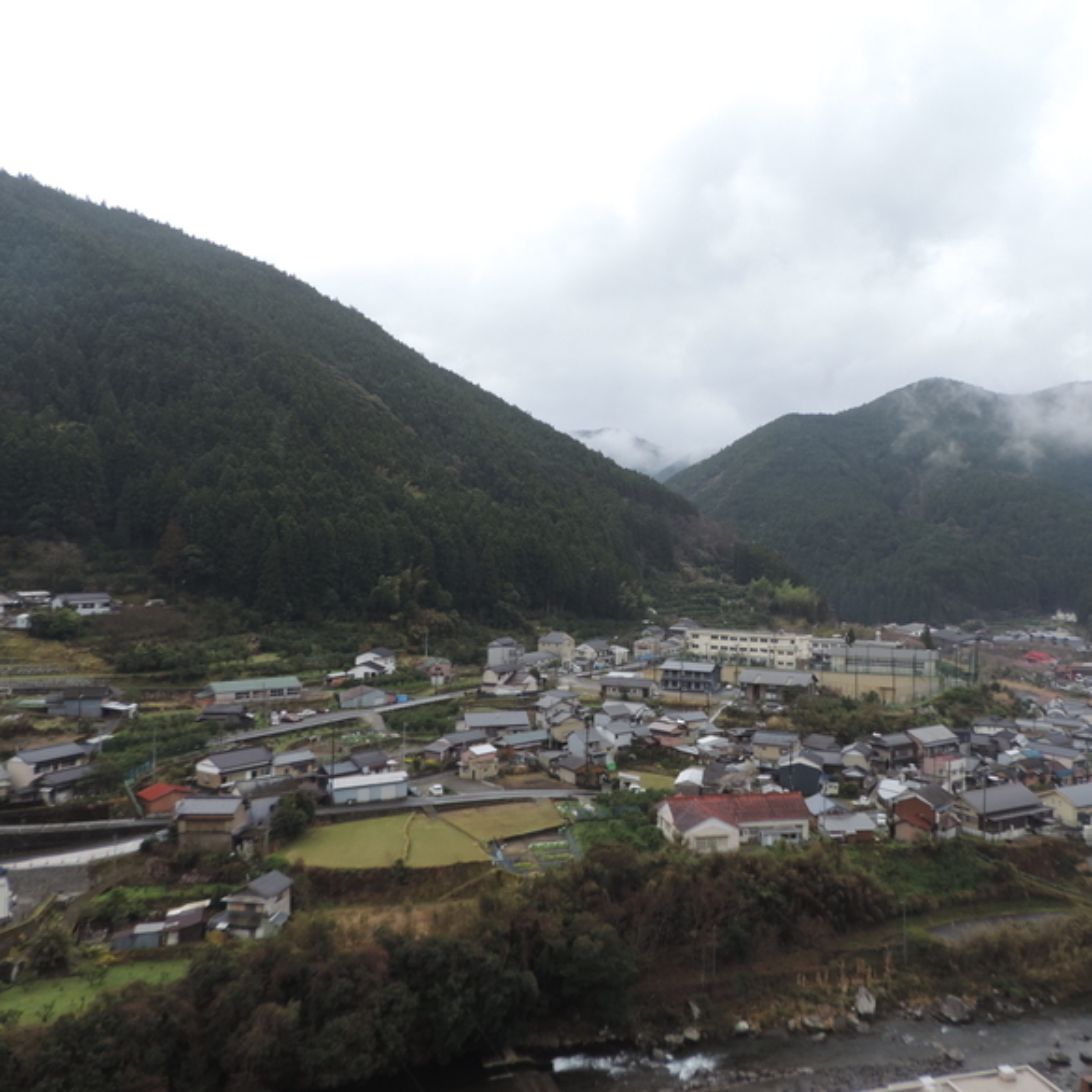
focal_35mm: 29
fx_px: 1035
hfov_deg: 55.0
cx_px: 678
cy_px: 534
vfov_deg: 55.6
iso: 80
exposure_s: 1/320
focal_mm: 4.3
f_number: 3
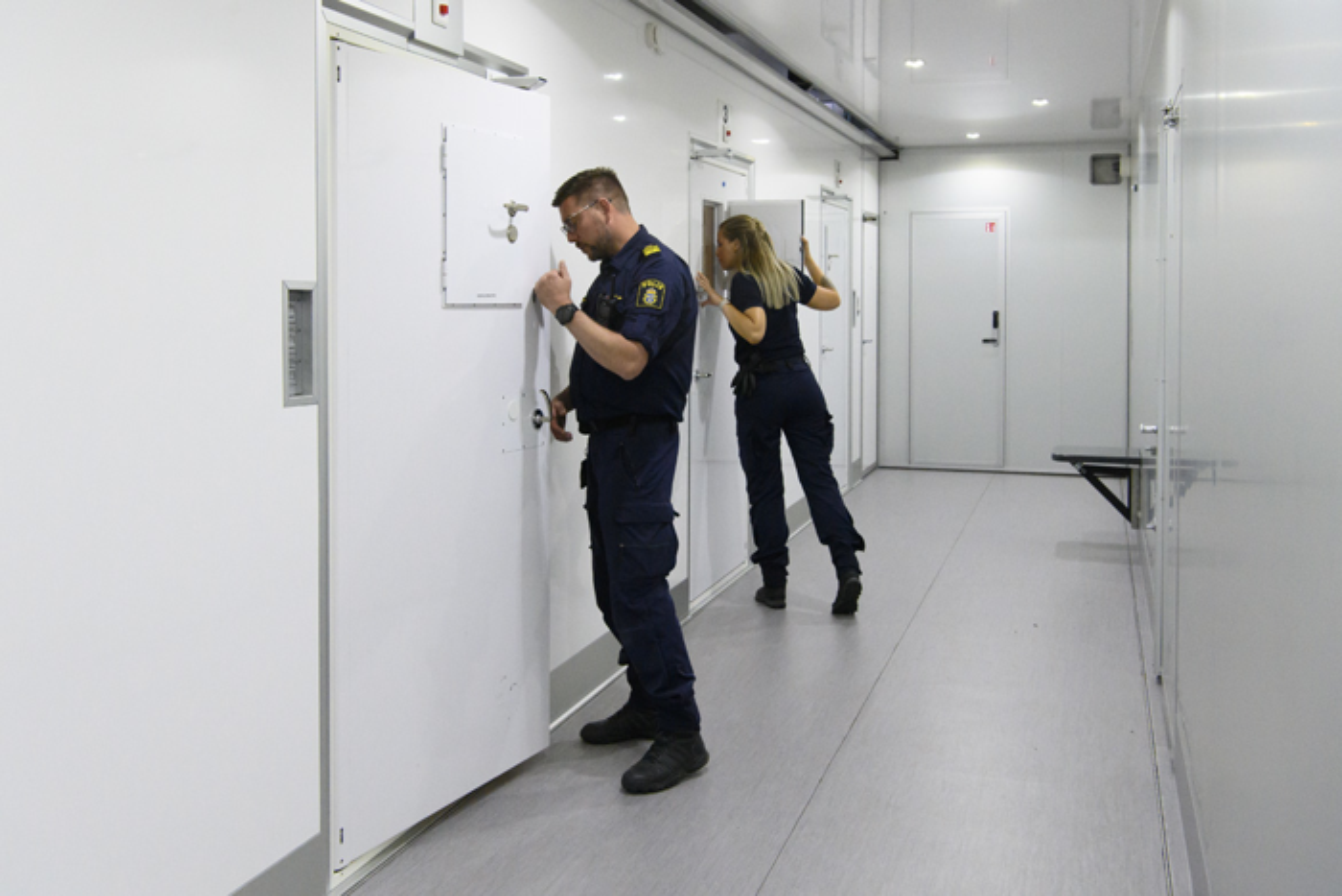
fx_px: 1268
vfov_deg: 38.9
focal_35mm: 34
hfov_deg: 55.8
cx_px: 671
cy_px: 448
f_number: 5.6
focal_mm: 34
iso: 12800
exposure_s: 1/320
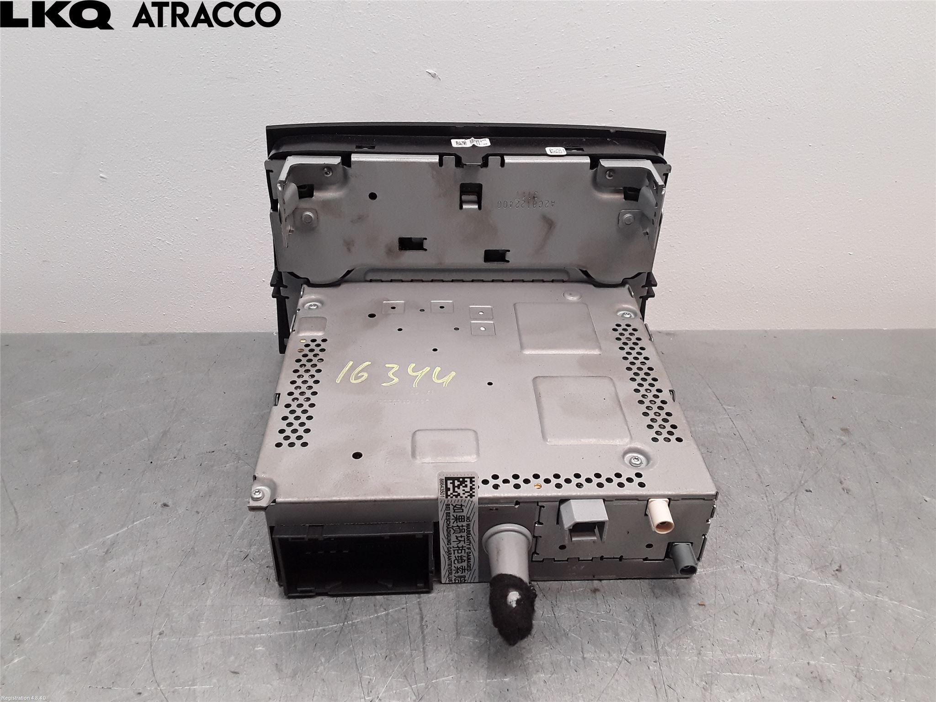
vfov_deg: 49.7
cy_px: 351
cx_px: 468
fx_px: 757
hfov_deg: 63.4
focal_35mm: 28
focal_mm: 2.91
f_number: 1.9
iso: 100
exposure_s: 1/132
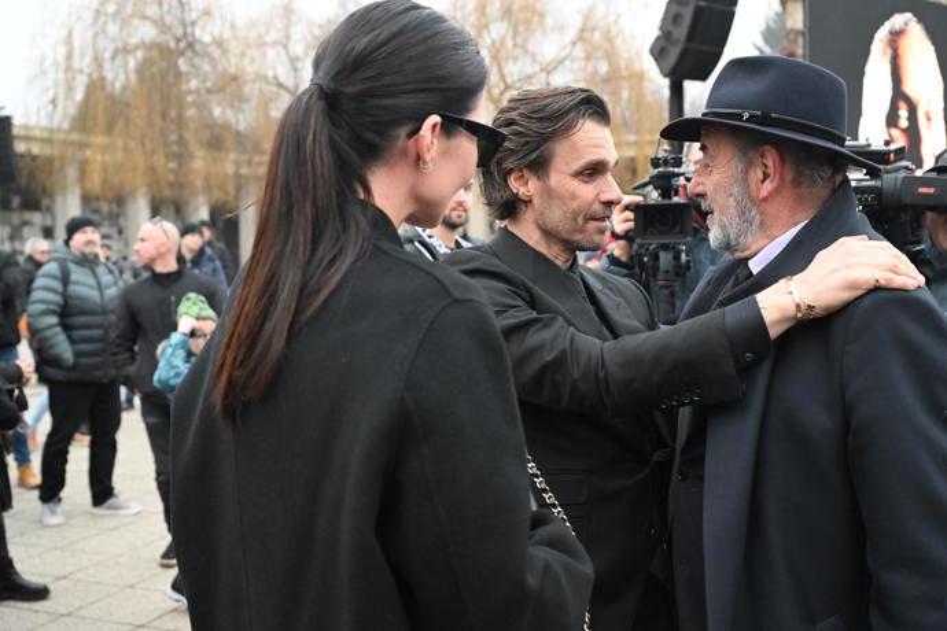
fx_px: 1052
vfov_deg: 33.4
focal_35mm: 40
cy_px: 316
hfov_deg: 48.5
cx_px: 474
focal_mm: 40
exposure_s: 1/400
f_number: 4.5
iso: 6400
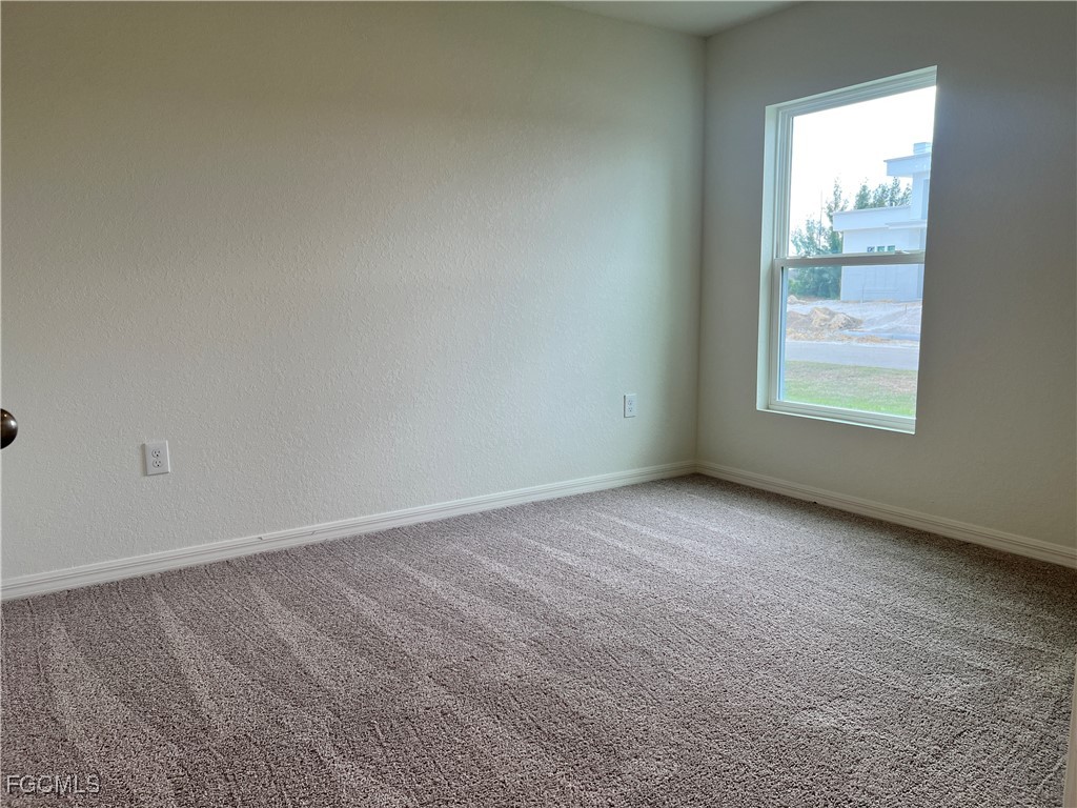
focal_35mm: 26
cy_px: 404
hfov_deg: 67.3
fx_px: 809
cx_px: 538
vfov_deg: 53.1
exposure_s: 1/197
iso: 50
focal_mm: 5.7
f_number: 1.5
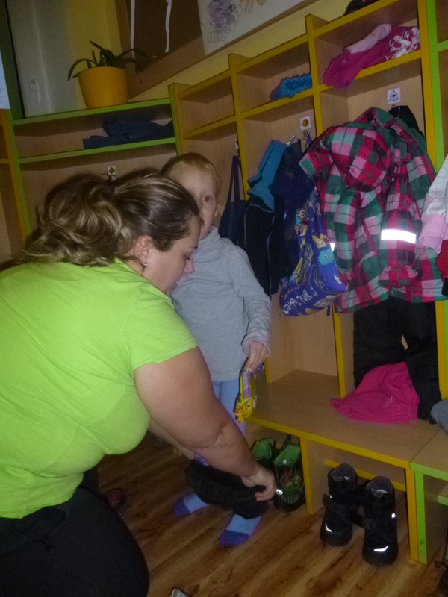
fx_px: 431
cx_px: 224
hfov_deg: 54.9
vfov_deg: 69.4
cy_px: 298
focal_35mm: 25
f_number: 3.1
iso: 400
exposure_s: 1/125
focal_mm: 4.5
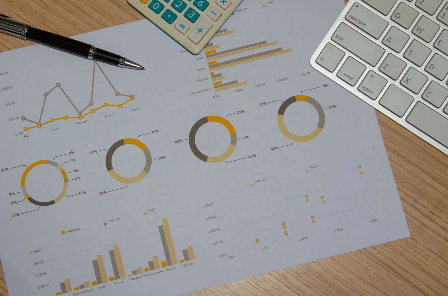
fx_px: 968
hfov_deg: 26.0
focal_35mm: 78
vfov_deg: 17.4
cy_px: 148
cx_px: 224
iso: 100
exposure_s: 1/8
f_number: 8
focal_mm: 52
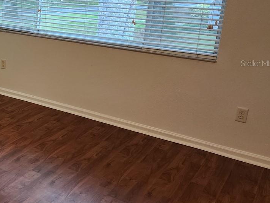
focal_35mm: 52
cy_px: 63
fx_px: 406
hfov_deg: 32.3
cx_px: -28
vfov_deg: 27.8
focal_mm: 6.4
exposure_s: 1/120
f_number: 1.8
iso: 125
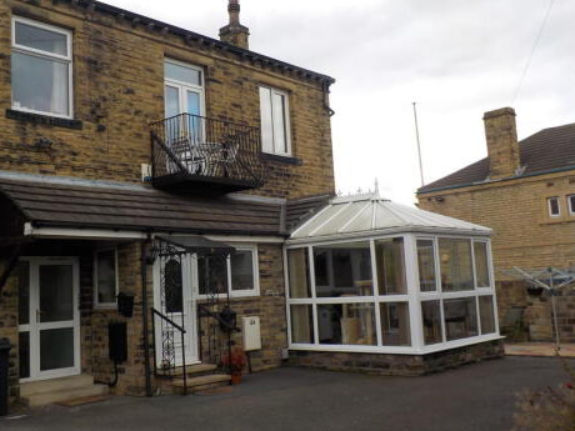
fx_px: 631
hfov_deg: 48.7
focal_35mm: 38
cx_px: 236
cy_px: 189
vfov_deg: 37.7
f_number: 3.3
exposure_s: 1/250
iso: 125
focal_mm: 4.1
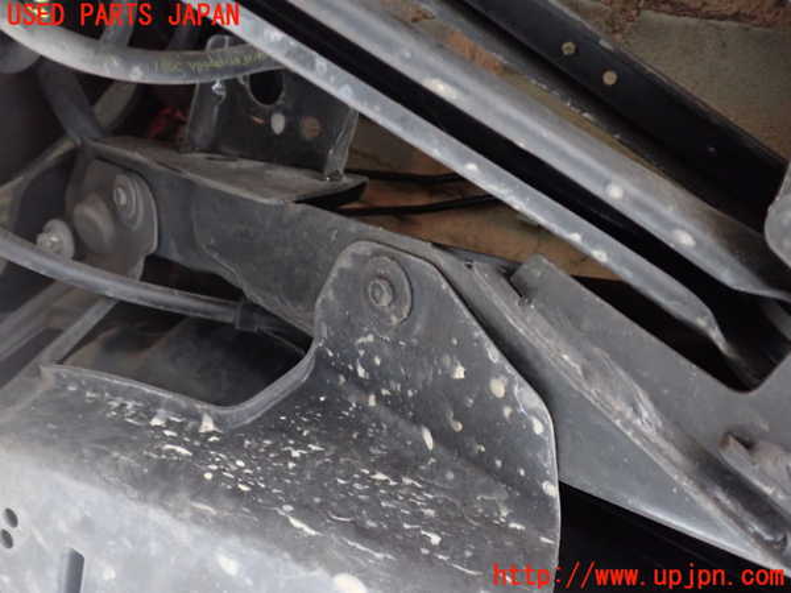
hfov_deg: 60.0
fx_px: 686
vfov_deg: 46.8
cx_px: 396
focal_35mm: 30
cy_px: 296
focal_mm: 5.4
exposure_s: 1/15
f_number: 2.3
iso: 800
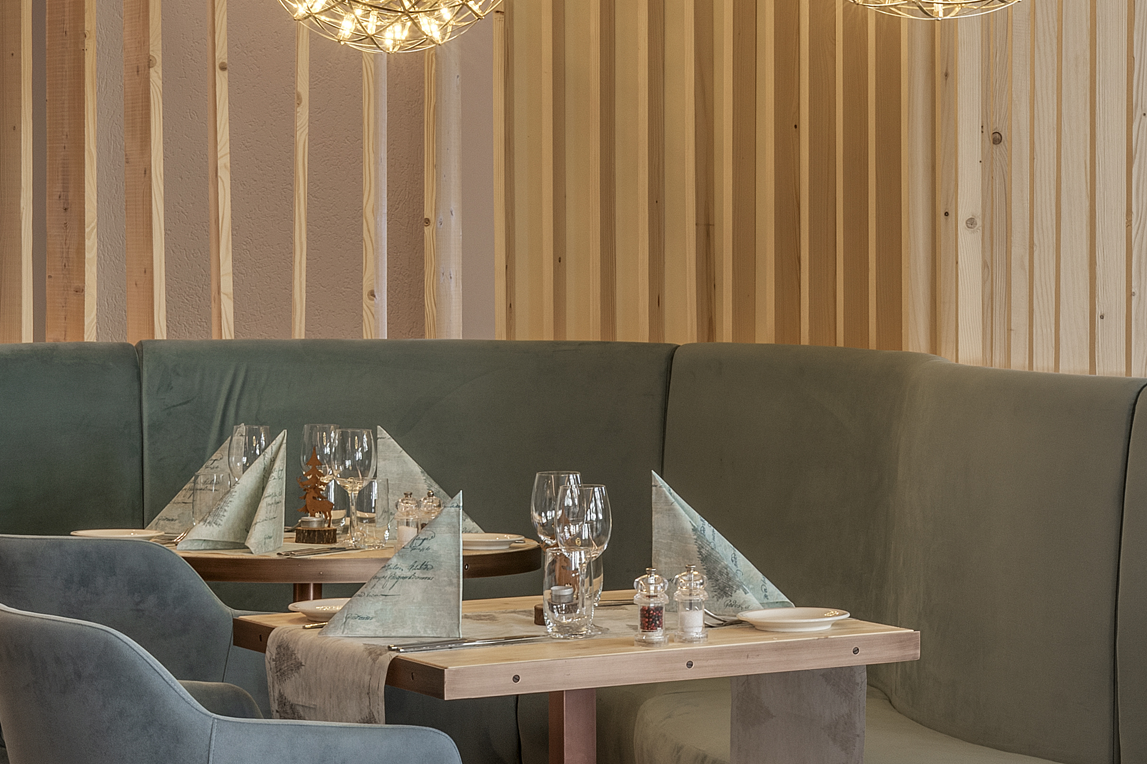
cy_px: 273
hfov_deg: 15.4
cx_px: 1223
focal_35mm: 130
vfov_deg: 10.5
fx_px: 4142
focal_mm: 38
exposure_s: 1/1.67
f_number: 16
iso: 100
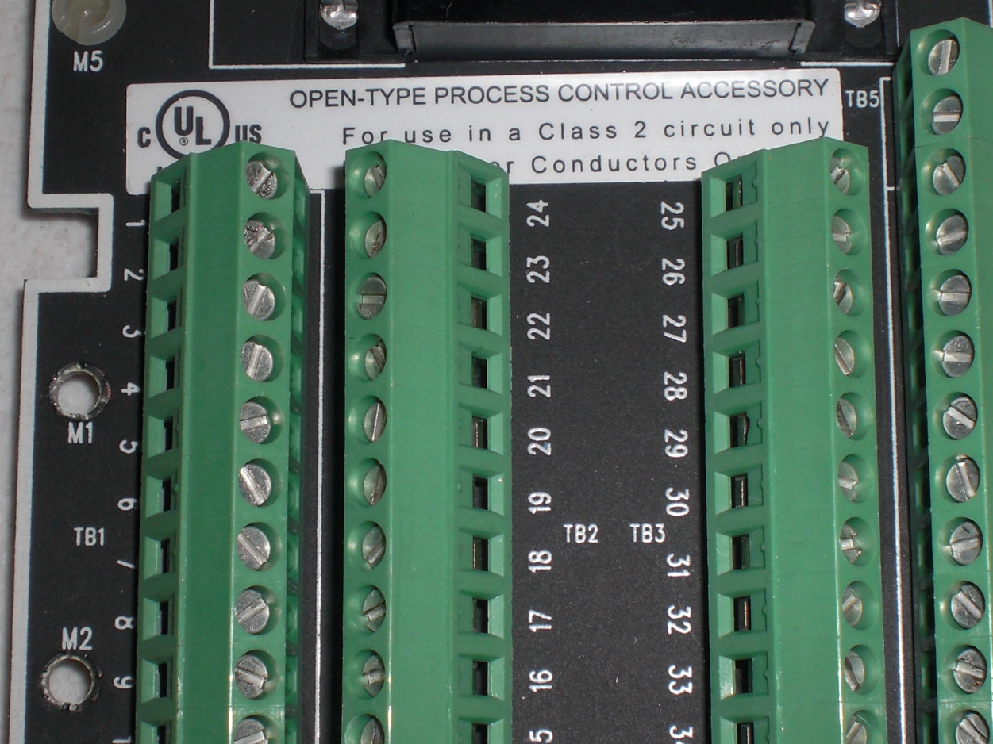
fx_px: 2008
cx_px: 587
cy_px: 480
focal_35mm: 70
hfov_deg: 27.7
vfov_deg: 21.0
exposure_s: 1/60
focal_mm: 6.3
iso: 64
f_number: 5.6
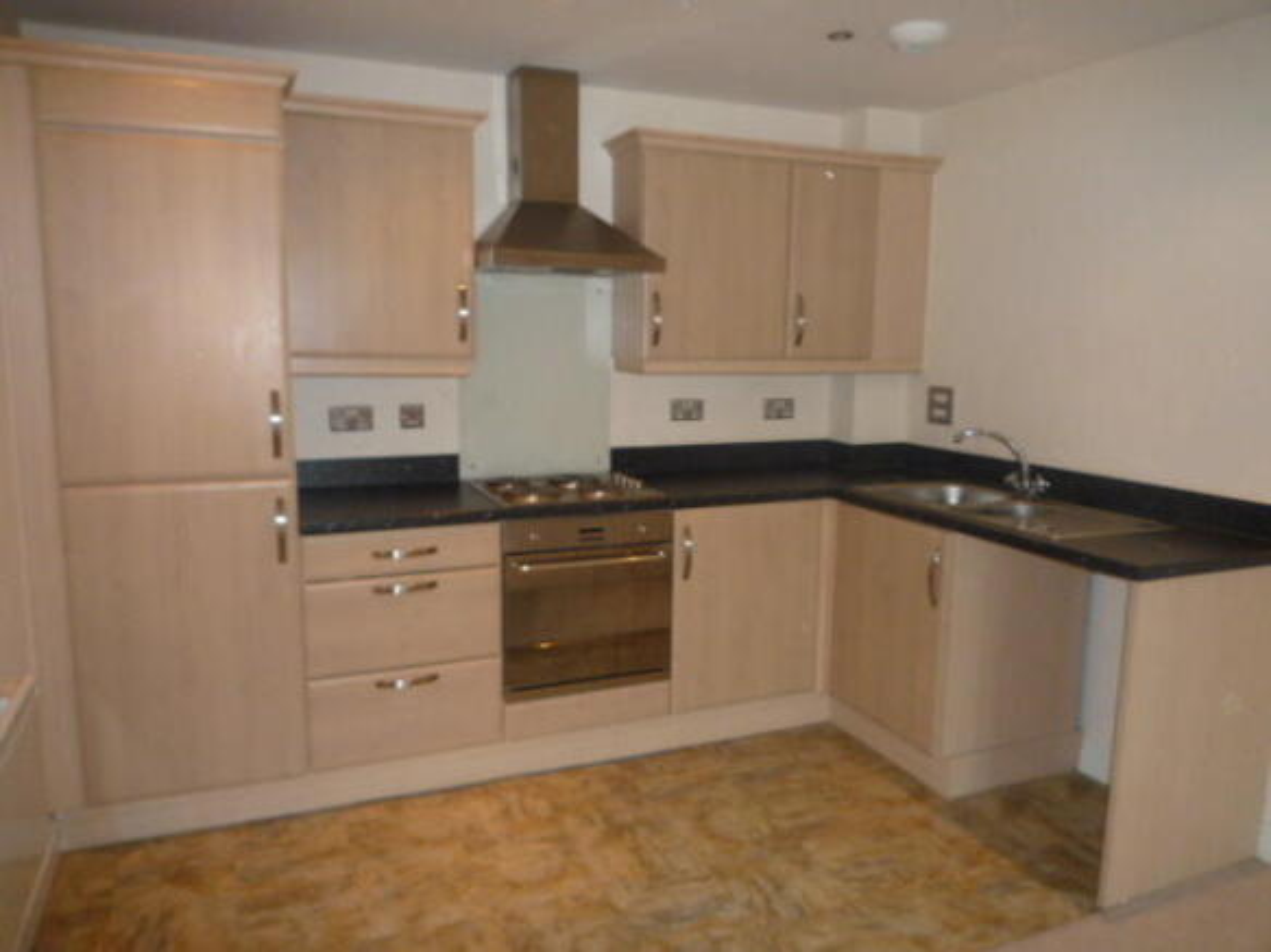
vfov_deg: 54.9
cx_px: 636
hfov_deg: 69.4
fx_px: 918
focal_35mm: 25
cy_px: 476
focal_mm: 4.4
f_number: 4
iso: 250
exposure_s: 1/30
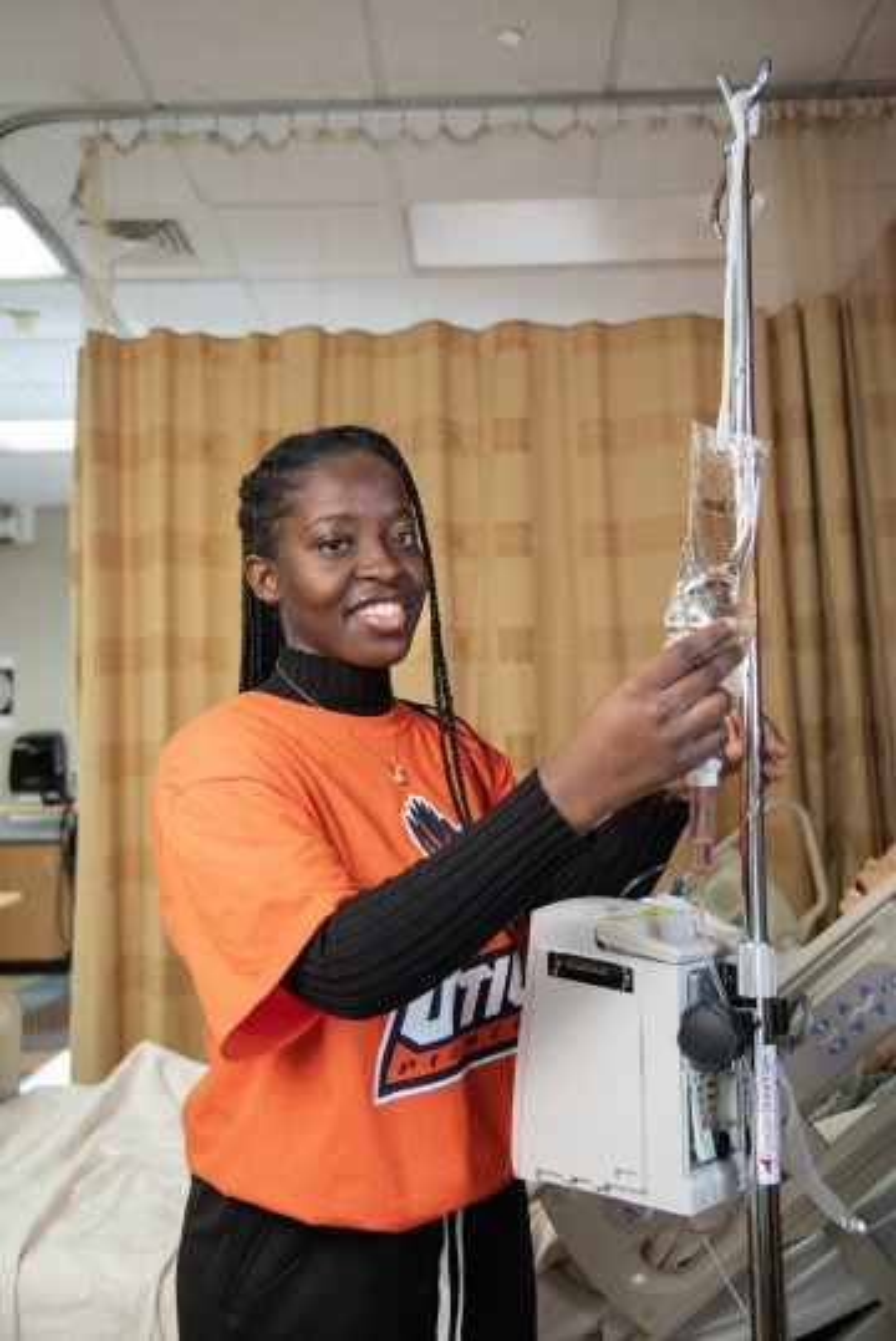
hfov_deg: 41.2
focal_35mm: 32
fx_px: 1193
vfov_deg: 58.7
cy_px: 670
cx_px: 448
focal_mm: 32
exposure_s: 1/100
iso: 800
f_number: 4
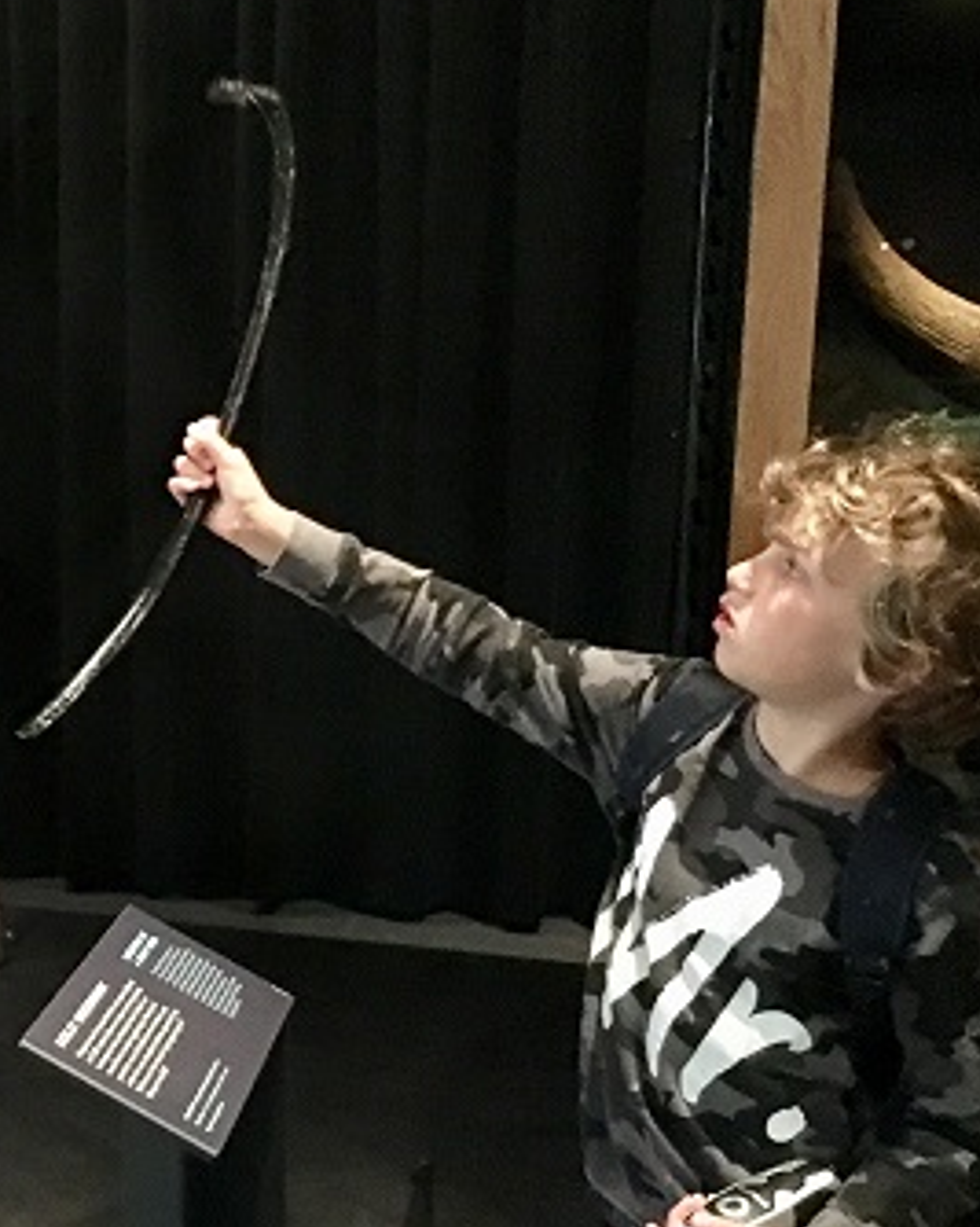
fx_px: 2031
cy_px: 615
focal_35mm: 56
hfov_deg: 25.7
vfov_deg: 33.6
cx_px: -4
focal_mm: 4.15
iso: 1000
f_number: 2.2
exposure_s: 1/17
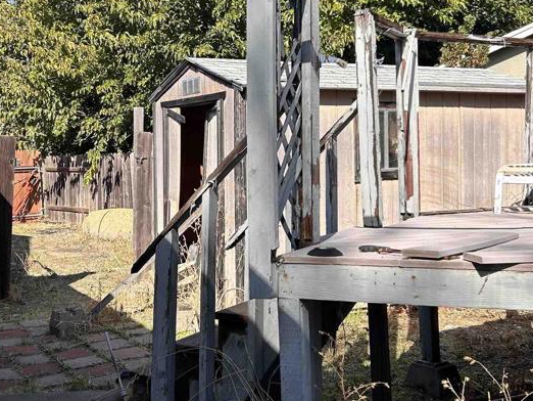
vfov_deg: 28.5
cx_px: 186
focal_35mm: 51
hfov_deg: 37.1
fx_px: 786
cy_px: 167
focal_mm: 5.7
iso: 50
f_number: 1.5
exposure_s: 1/2404
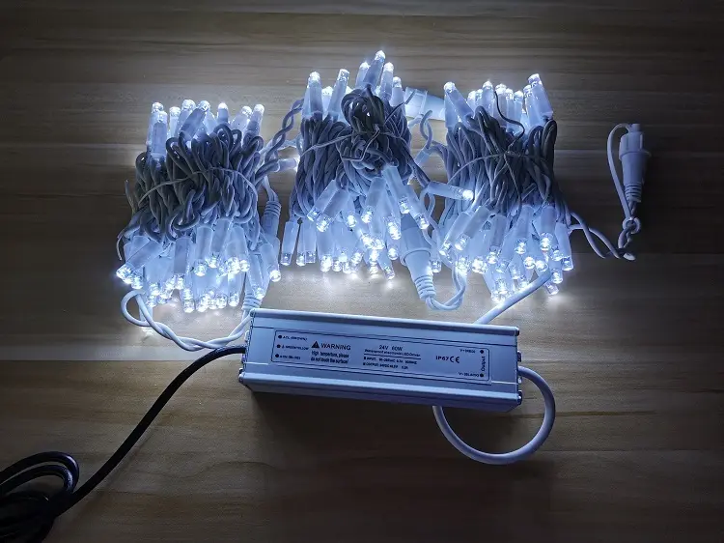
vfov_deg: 53.0
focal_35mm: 26
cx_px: 362
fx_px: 544
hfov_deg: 67.3
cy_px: 272
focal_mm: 4.75
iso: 50
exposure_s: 1/442
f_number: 1.8
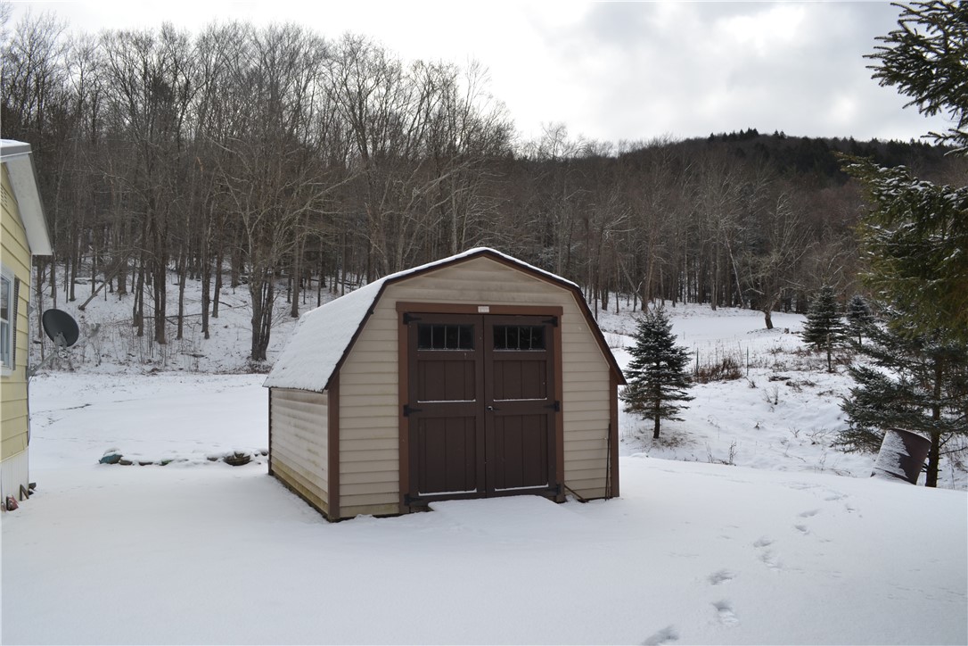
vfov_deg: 47.9
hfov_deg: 67.4
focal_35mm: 27
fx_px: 726
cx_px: 484
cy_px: 323
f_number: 7.1
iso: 100
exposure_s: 1/200
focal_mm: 18
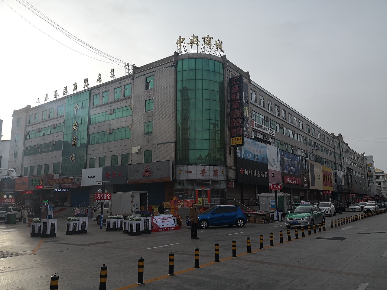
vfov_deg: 51.4
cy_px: 145
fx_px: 302
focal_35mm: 27
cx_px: 194
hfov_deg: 65.3
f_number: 1.6
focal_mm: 3.95
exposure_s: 1/2114
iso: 50
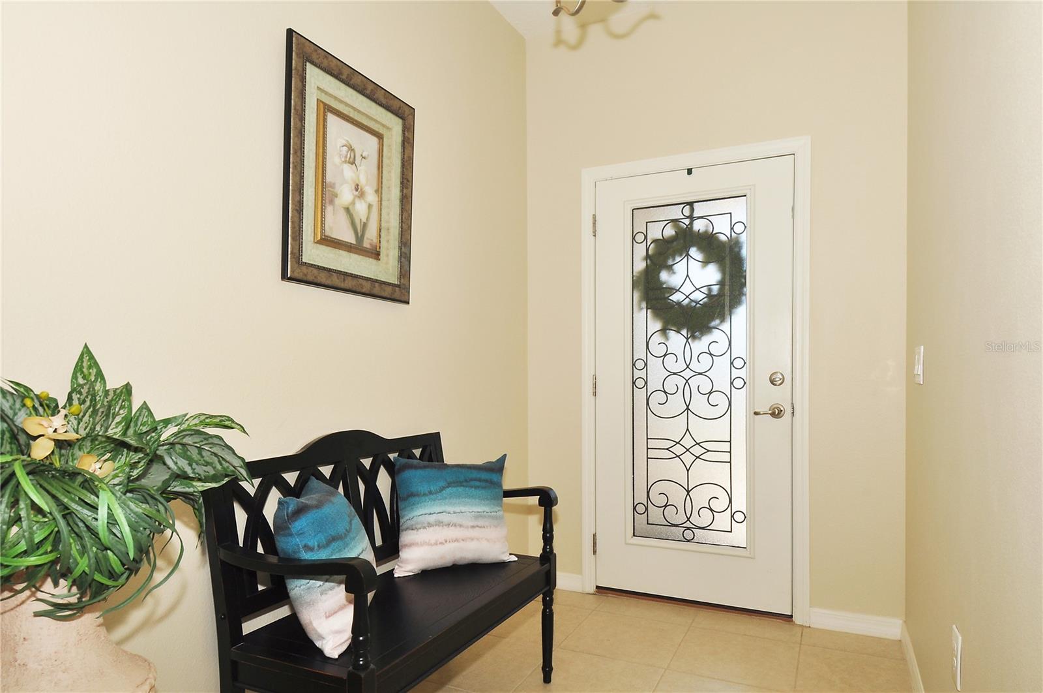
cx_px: 522
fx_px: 608
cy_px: 346
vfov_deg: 59.3
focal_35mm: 21
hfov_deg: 81.3
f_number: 13
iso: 250
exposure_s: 1/100
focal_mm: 14
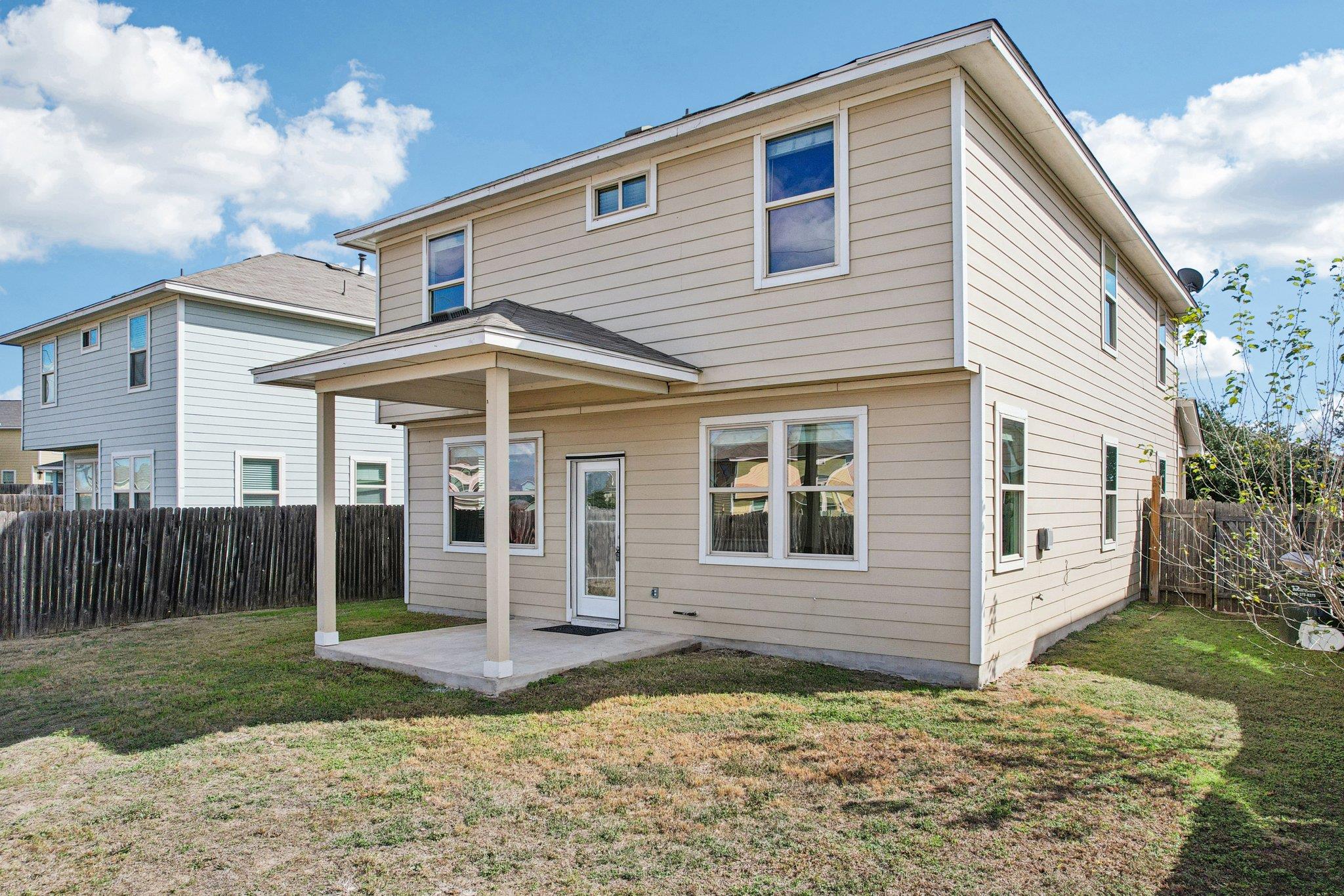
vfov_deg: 57.2
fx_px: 821
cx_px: 672
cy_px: 448
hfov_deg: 78.6
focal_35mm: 22
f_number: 2.8
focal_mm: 8.4
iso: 160
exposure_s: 1/2500
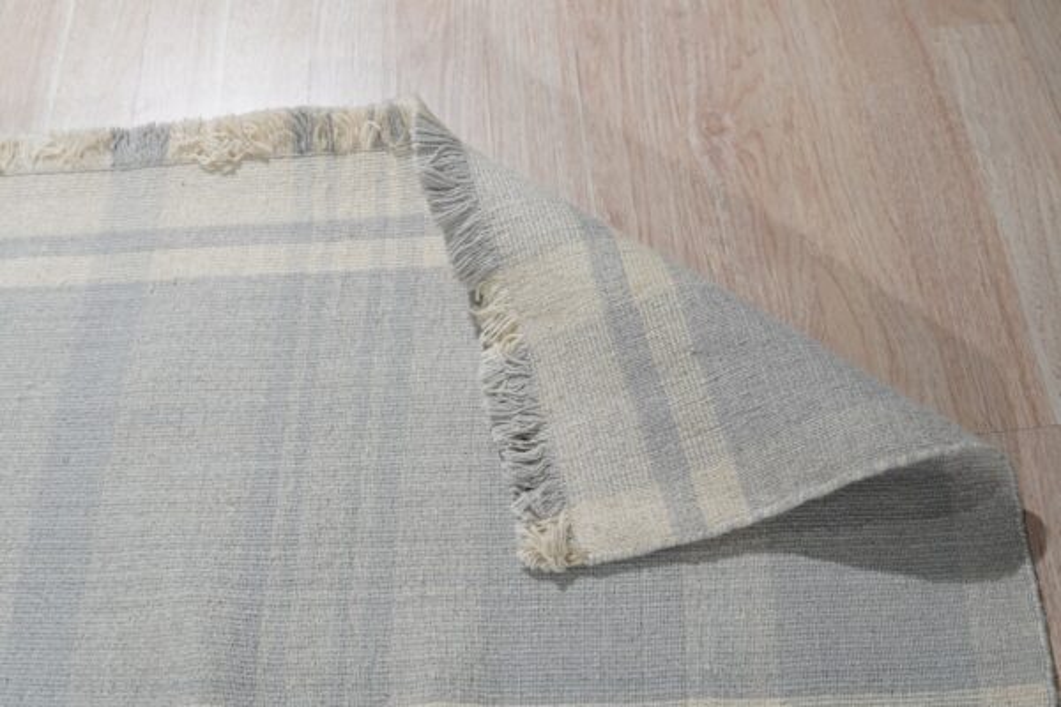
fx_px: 1326
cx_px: 530
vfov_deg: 29.9
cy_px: 354
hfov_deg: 43.6
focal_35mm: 45
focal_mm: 30
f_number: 4
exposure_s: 1/250
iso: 500
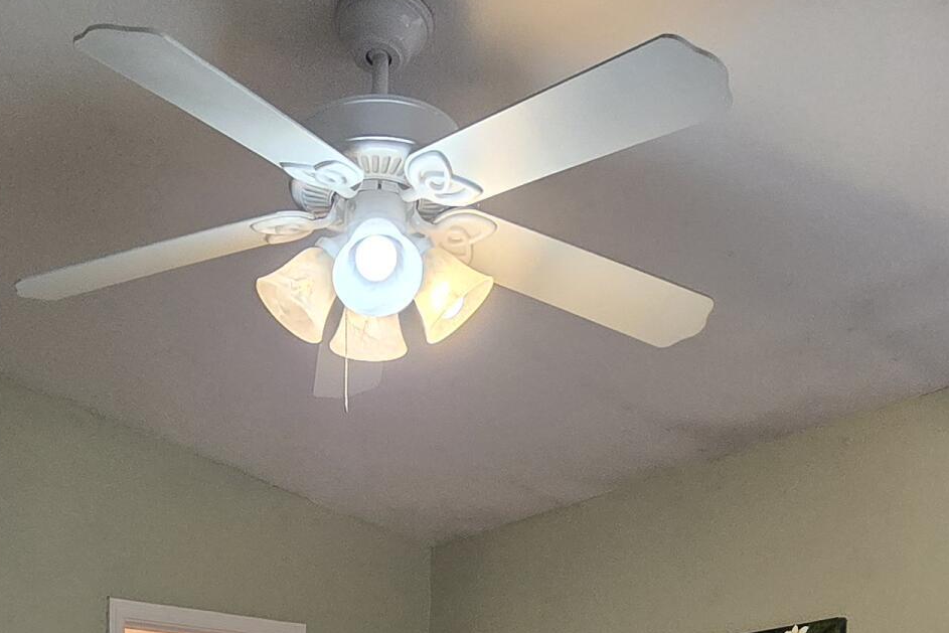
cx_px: 303
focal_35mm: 43
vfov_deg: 25.5
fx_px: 1134
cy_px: 883
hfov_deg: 44.6
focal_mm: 2.2
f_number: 2.2
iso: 320
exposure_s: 1/60
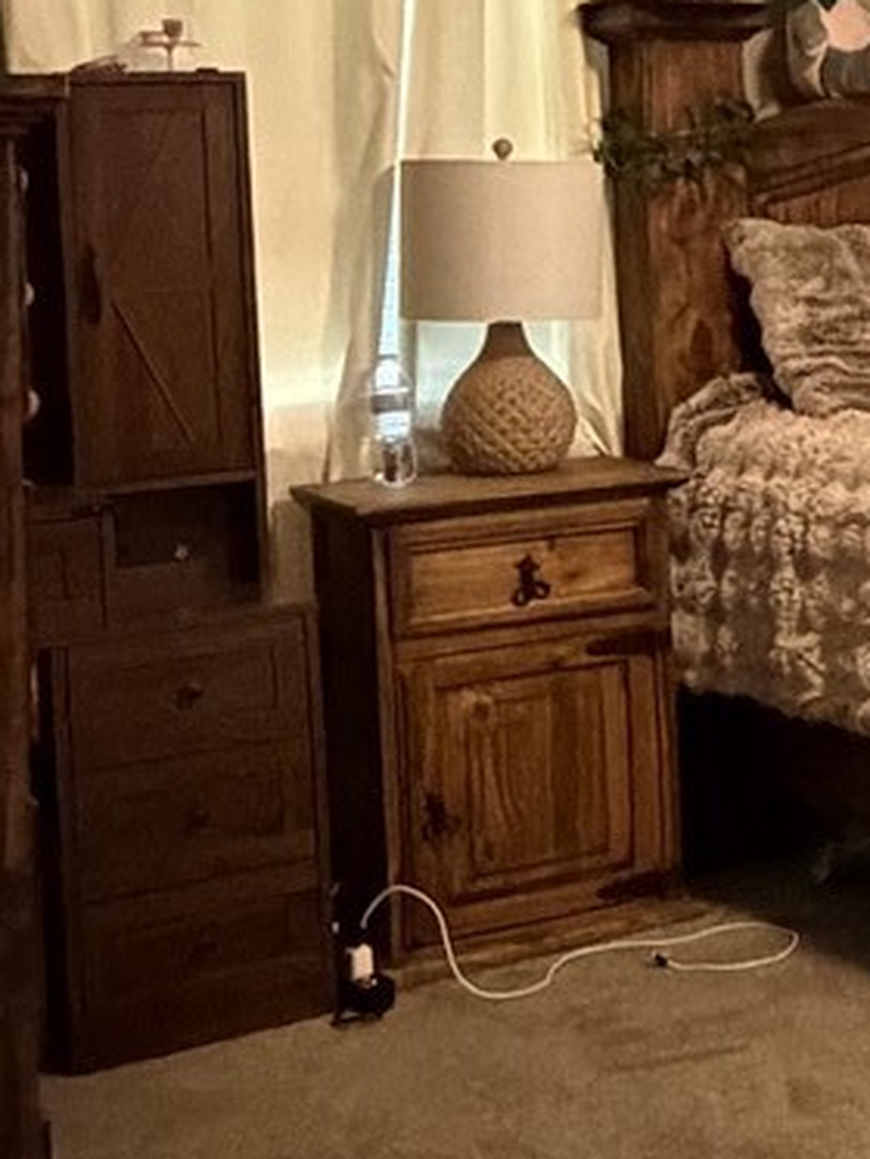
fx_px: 2411
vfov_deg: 26.5
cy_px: 233
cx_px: 1513
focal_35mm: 72
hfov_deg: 17.2
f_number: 2.2
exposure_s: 1/60
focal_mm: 2.22
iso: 1000
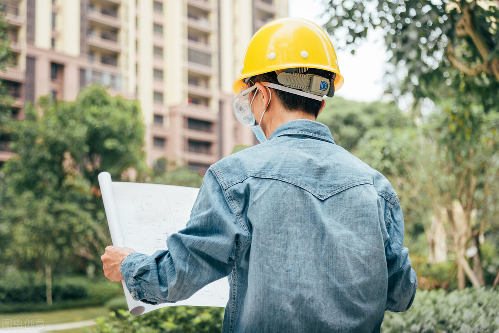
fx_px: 901
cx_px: 250
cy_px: 166
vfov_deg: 20.9
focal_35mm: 65
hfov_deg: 30.9
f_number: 4
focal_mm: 65
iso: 100
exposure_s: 1/160
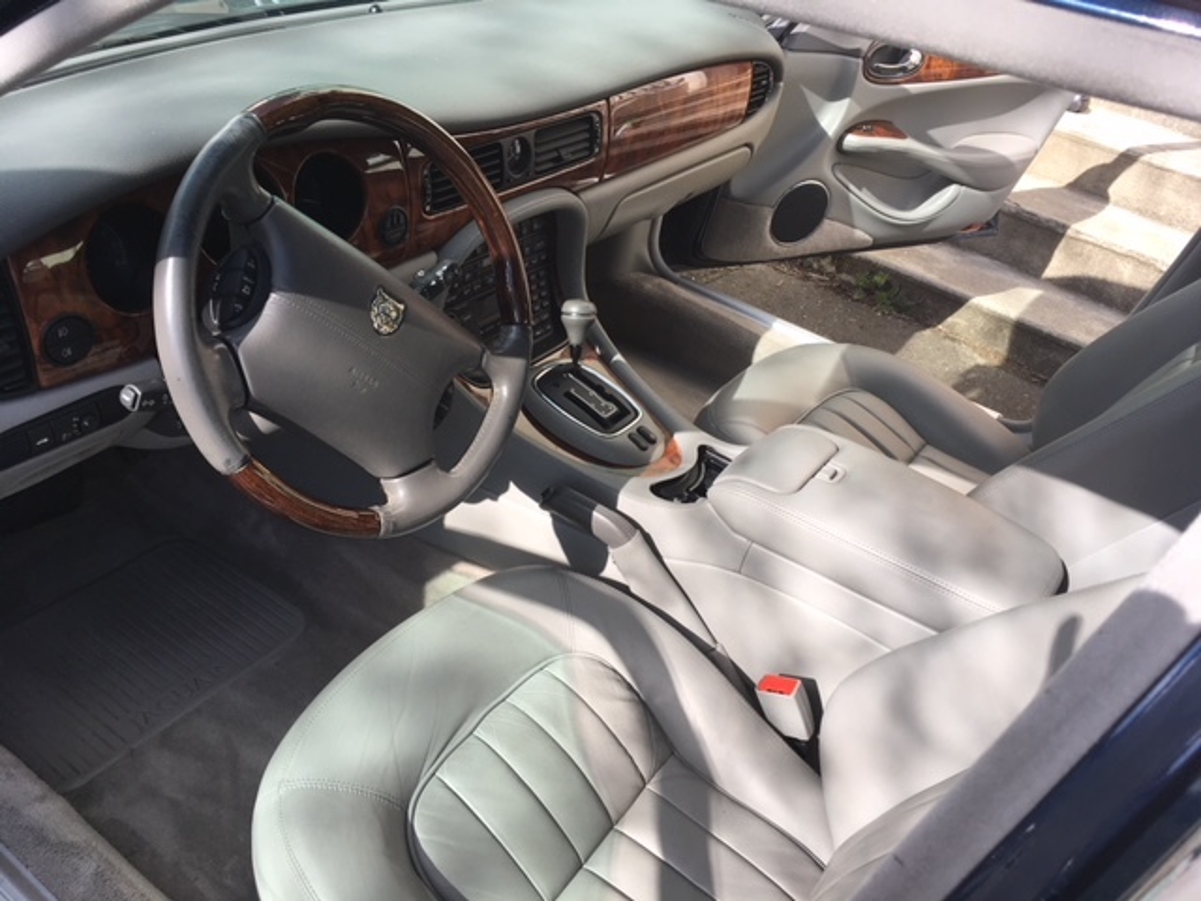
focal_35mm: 29
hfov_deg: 61.7
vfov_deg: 48.2
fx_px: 1006
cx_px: 600
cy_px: 450
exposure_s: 1/444
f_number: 2.2
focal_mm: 4.15
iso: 25
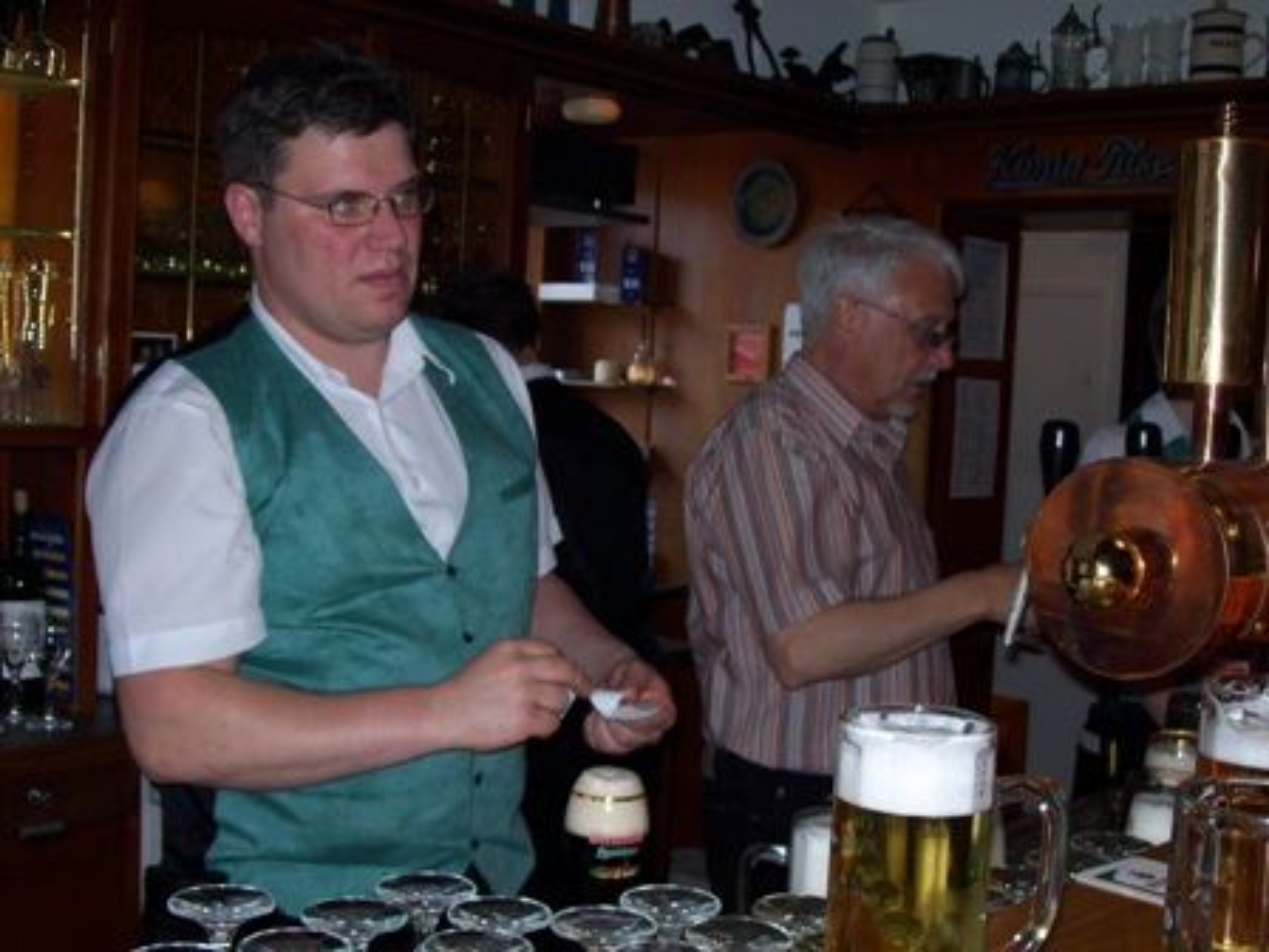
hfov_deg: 42.1
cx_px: 634
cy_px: 476
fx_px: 1650
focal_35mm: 45
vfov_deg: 32.2
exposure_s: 1/73.6
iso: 80
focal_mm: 7.6
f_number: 3
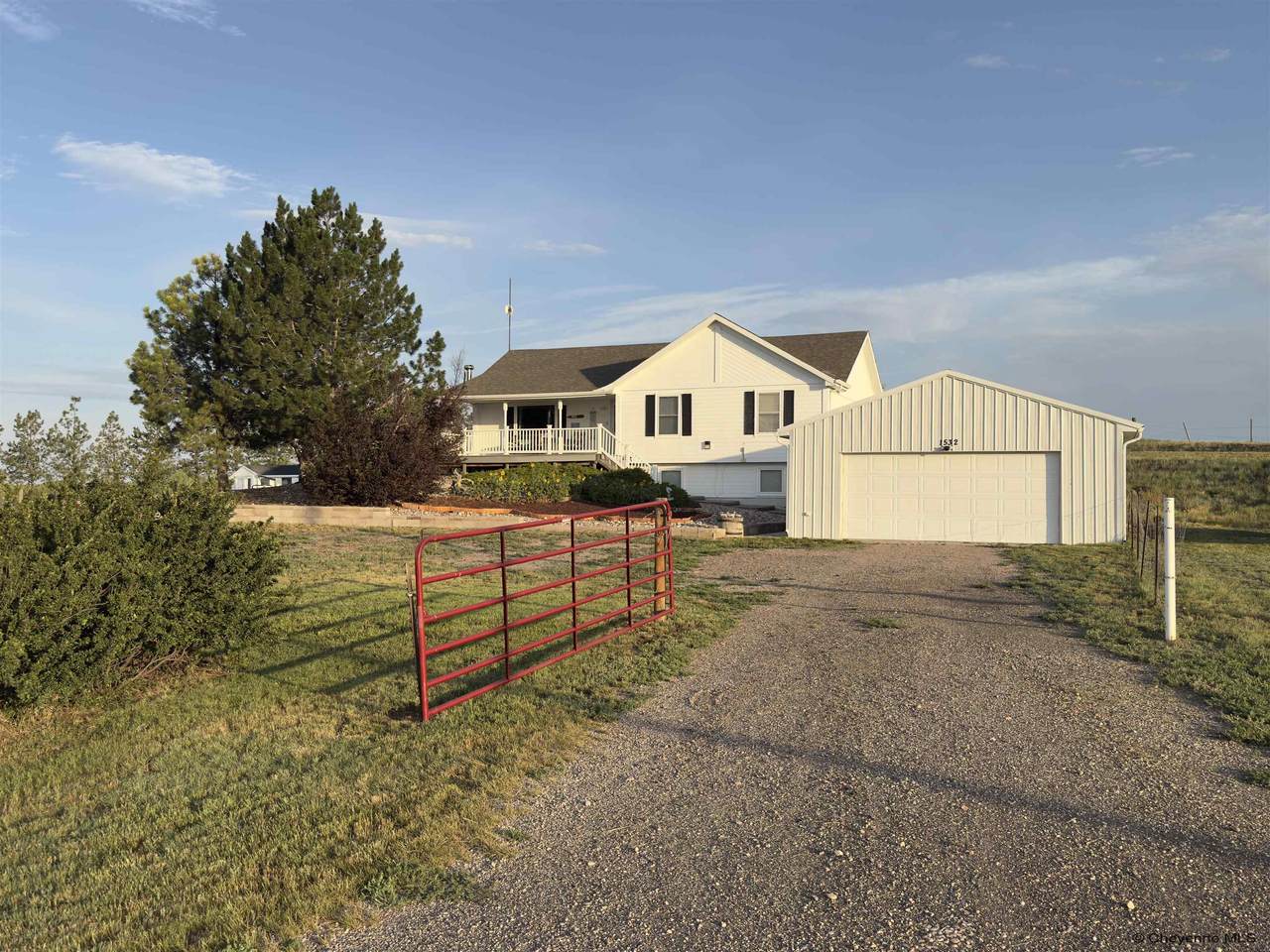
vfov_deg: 46.8
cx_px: 635
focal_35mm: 30
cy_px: 476
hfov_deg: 60.0
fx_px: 1101
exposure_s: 1/2392
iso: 64
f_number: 1.78
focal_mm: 6.76
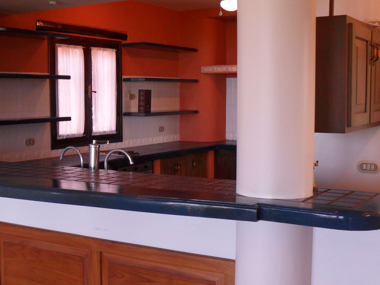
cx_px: 134
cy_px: 163
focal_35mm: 53
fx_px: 582
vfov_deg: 27.5
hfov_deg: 35.9
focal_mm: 6.3
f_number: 3
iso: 100
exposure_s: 1/45
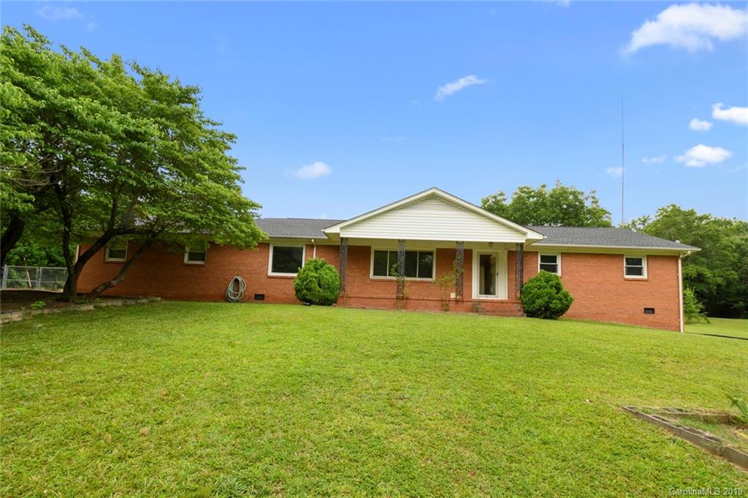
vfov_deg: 77.2
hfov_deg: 100.4
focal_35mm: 15
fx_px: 311
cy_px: 249
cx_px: 374
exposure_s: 1/50
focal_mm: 10
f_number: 11
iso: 250
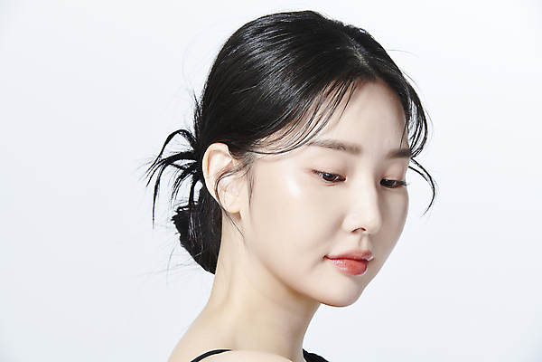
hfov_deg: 12.1
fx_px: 2559
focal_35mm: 170
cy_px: 181
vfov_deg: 8.1
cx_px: 271
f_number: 11
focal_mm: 170
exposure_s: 1/125
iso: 64
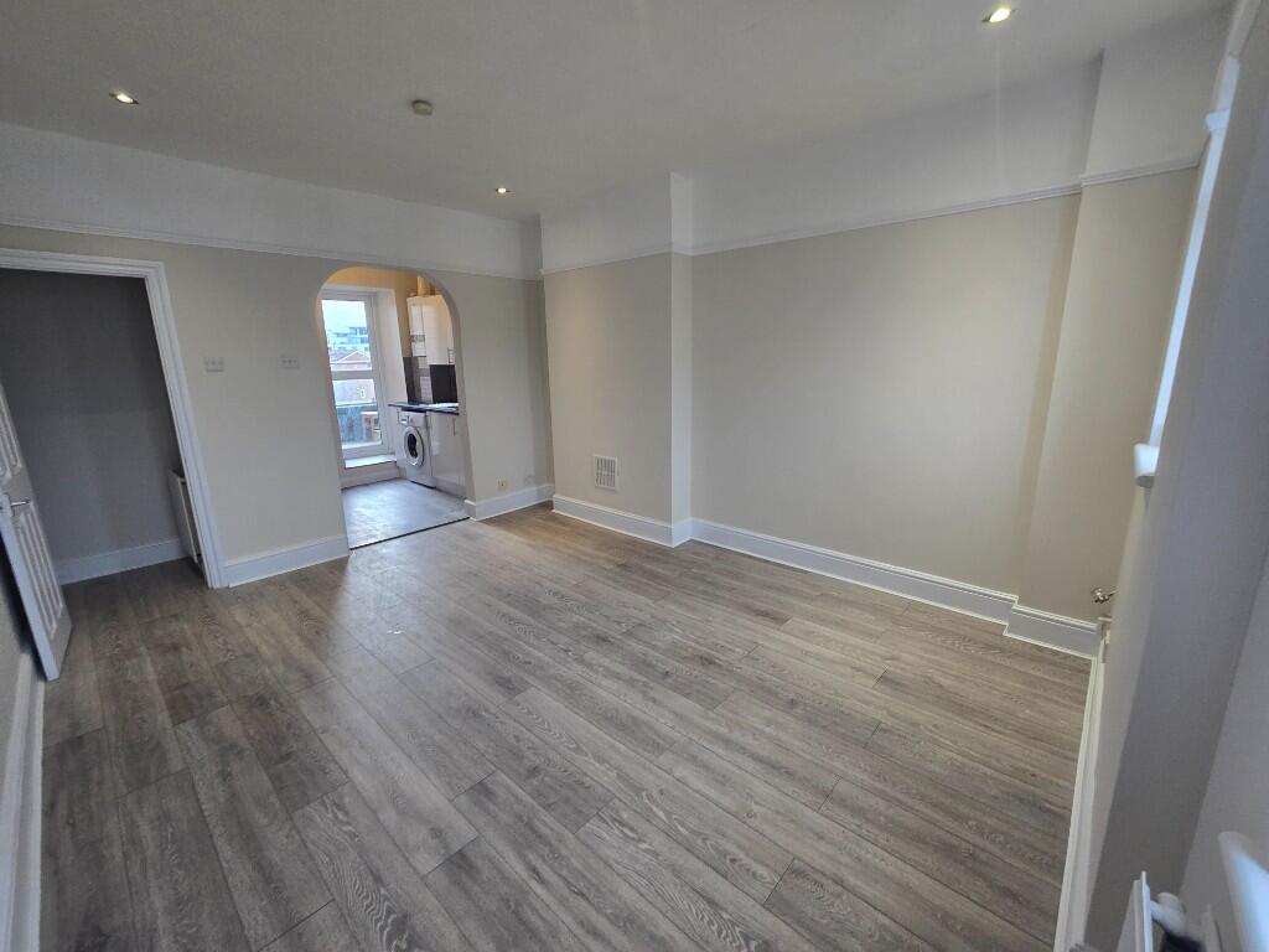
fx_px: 477
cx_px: 634
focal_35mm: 13
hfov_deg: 106.2
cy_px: 476
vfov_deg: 89.9
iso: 160
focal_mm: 2.2
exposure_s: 1/50
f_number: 2.2
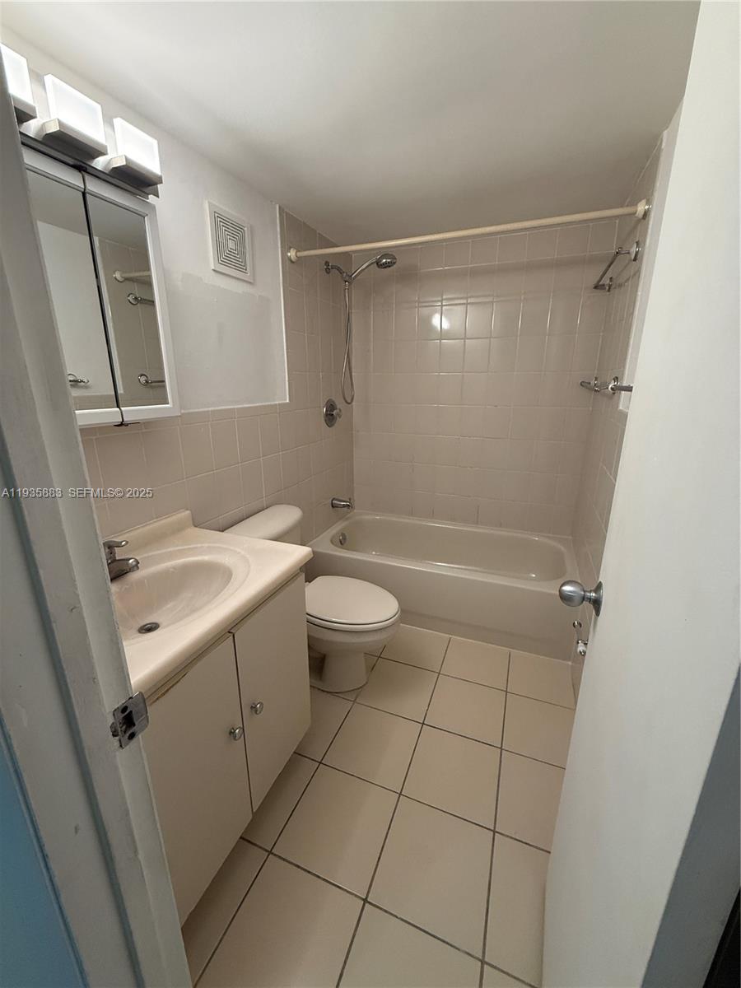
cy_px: 494
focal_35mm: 14
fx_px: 400
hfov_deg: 85.7
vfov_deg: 102.1
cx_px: 370
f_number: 2.2
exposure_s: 1/120
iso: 320
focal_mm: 2.22
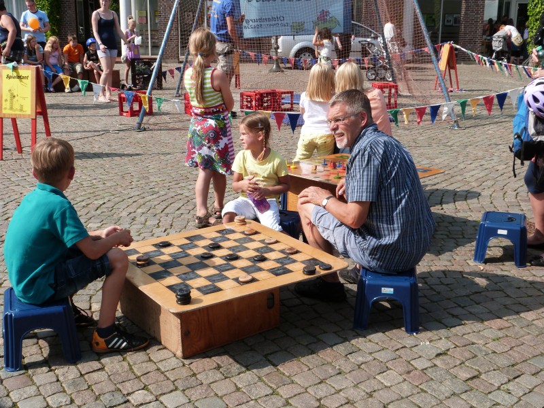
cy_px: 204
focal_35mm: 44
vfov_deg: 32.9
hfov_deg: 42.9
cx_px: 272
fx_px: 691
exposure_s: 1/320
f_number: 5.6
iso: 100
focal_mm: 7.8
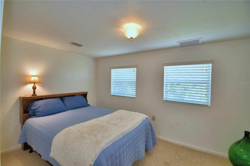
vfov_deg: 77.3
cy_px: 83
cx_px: 125
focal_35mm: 15
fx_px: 104
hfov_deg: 100.4
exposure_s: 1/50
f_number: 4.5
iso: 200
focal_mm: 10
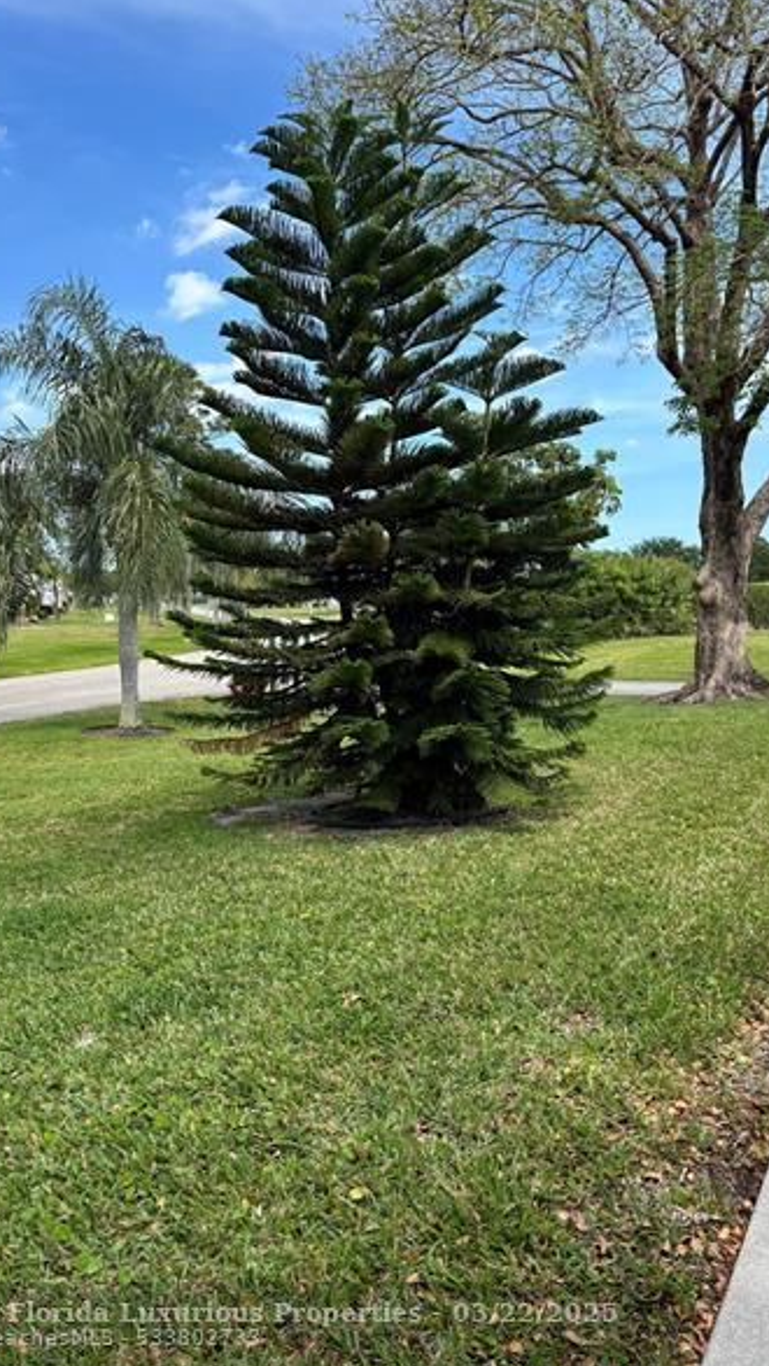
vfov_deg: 66.0
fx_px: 1050
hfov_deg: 40.2
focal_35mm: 29
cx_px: 345
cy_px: 676
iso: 50
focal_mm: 5.96
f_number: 1.6
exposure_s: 1/1233
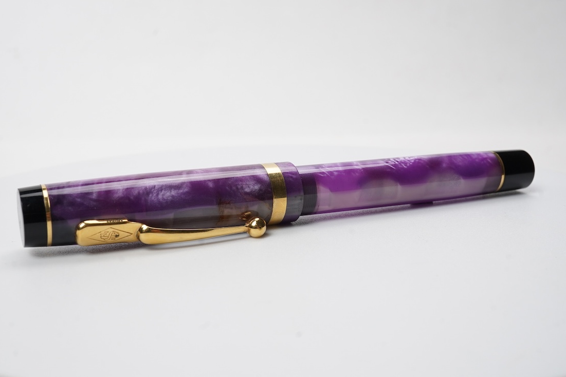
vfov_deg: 29.2
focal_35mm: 46
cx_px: 279
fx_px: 723
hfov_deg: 42.7
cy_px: 190
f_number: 20
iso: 400
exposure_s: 1/100
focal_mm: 30
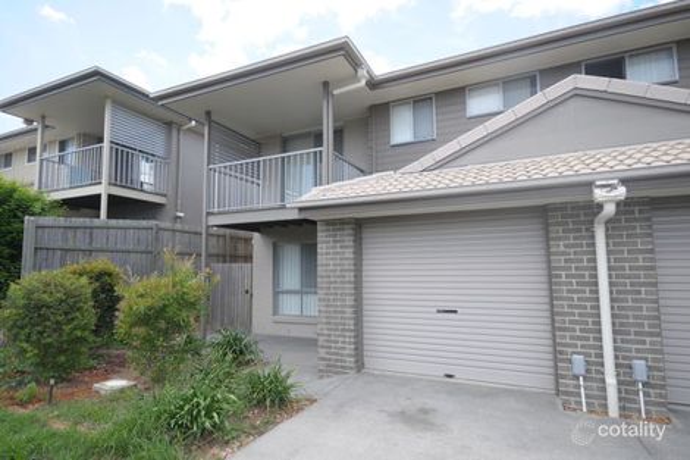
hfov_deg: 85.4
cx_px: 345
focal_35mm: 20
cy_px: 230
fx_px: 374
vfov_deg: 63.2
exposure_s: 1/100
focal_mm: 13
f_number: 8
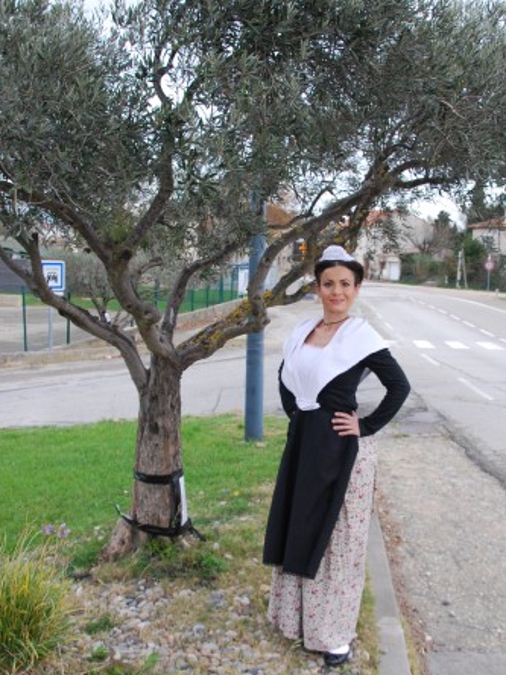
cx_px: 286
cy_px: 357
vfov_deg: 47.8
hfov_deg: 36.8
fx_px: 760
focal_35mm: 39
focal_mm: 20
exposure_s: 1/200
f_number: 7.1
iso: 400
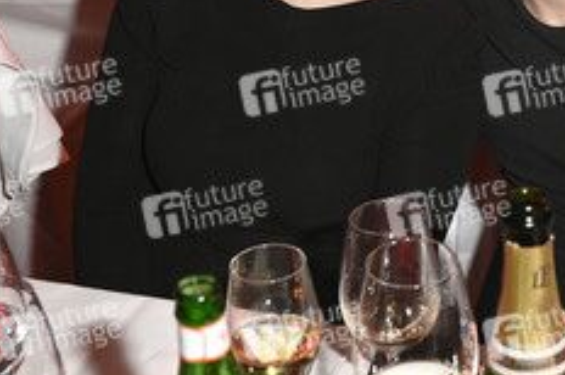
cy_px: 27
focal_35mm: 74
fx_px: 1160
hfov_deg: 26.7
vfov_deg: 18.0
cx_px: 481
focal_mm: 38
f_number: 5.6
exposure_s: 1/100
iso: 1600
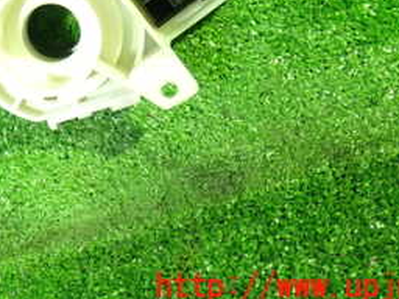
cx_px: 41
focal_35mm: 89
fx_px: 1026
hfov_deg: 21.5
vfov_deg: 16.0
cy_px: -44
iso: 800
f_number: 2.7
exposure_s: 1/20
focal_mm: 6.83
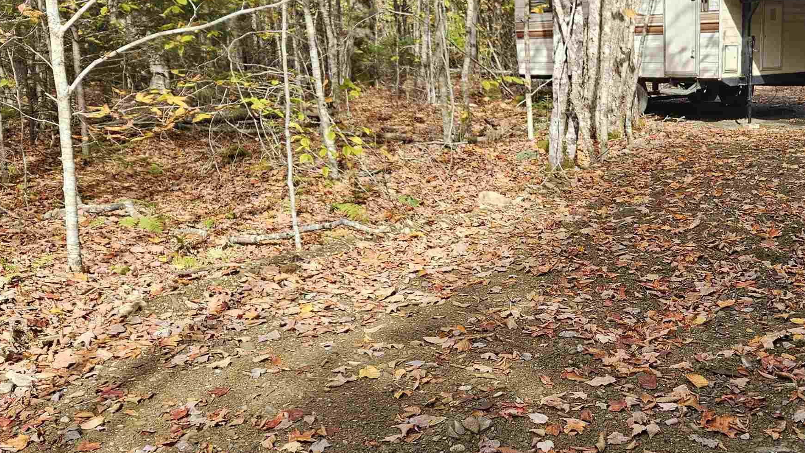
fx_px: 939
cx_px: 612
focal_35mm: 44
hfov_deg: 44.7
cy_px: 332
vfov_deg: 26.8
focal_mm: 5.4
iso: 25
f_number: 1.8
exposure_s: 1/281
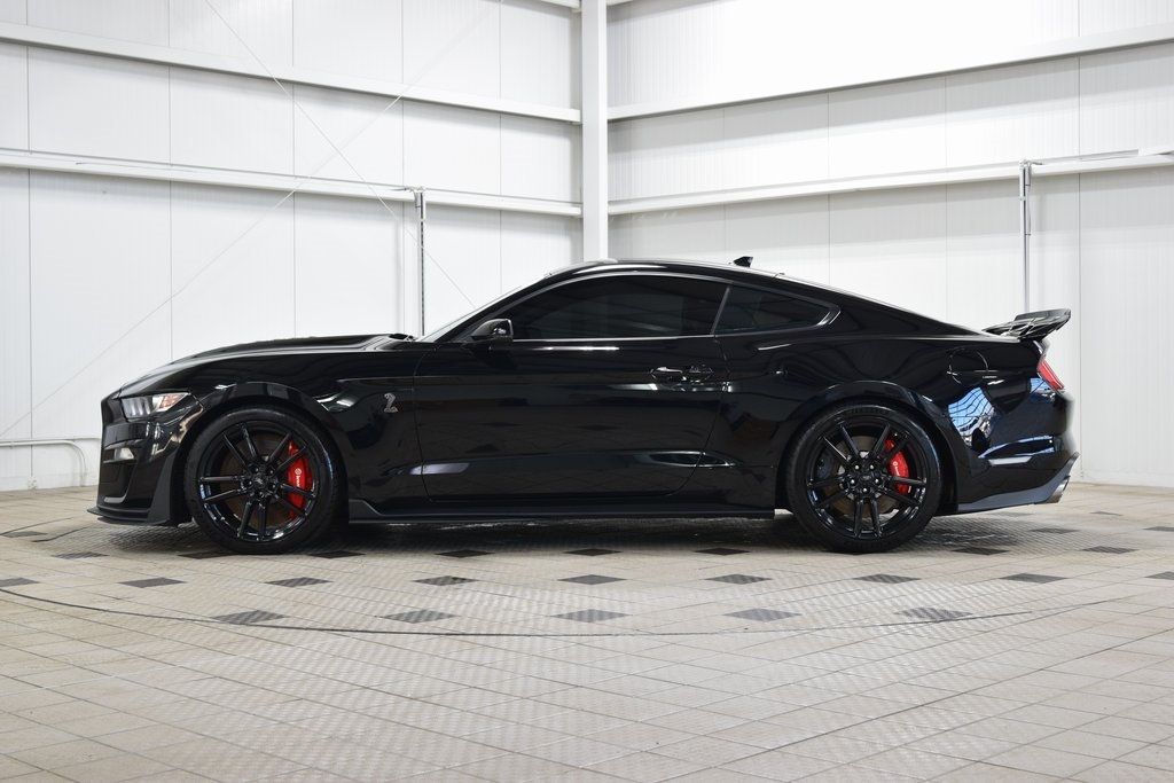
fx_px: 1565
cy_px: 392
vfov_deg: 28.1
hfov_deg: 41.1
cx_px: 587
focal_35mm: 48
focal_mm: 32
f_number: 6.3
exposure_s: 1/15
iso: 560
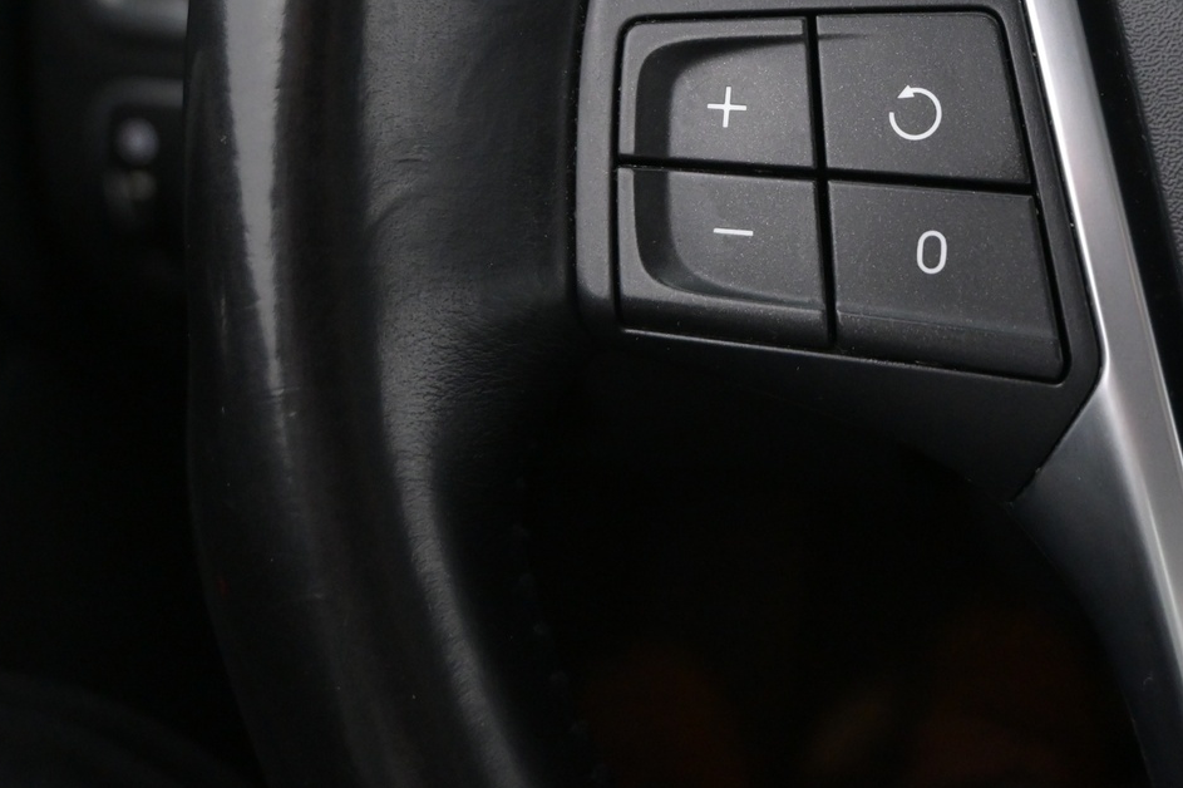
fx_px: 1821
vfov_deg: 24.0
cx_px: 837
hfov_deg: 35.4
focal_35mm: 55
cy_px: 134
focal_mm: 21.5
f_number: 4
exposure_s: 1/50
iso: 2500
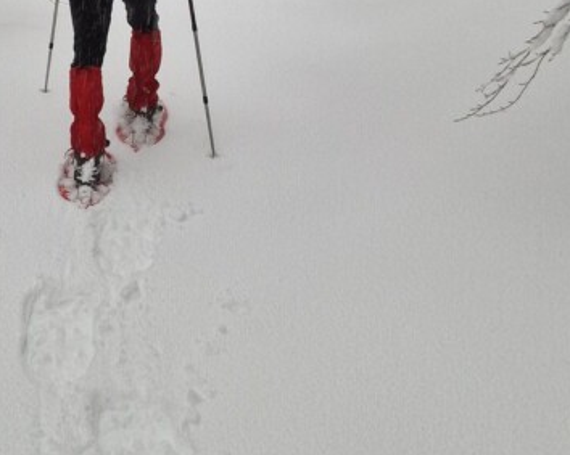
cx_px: 98
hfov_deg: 28.4
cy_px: -45
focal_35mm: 65
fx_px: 1096
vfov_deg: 22.2
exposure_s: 1/180
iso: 50
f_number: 1.8
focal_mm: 6.4
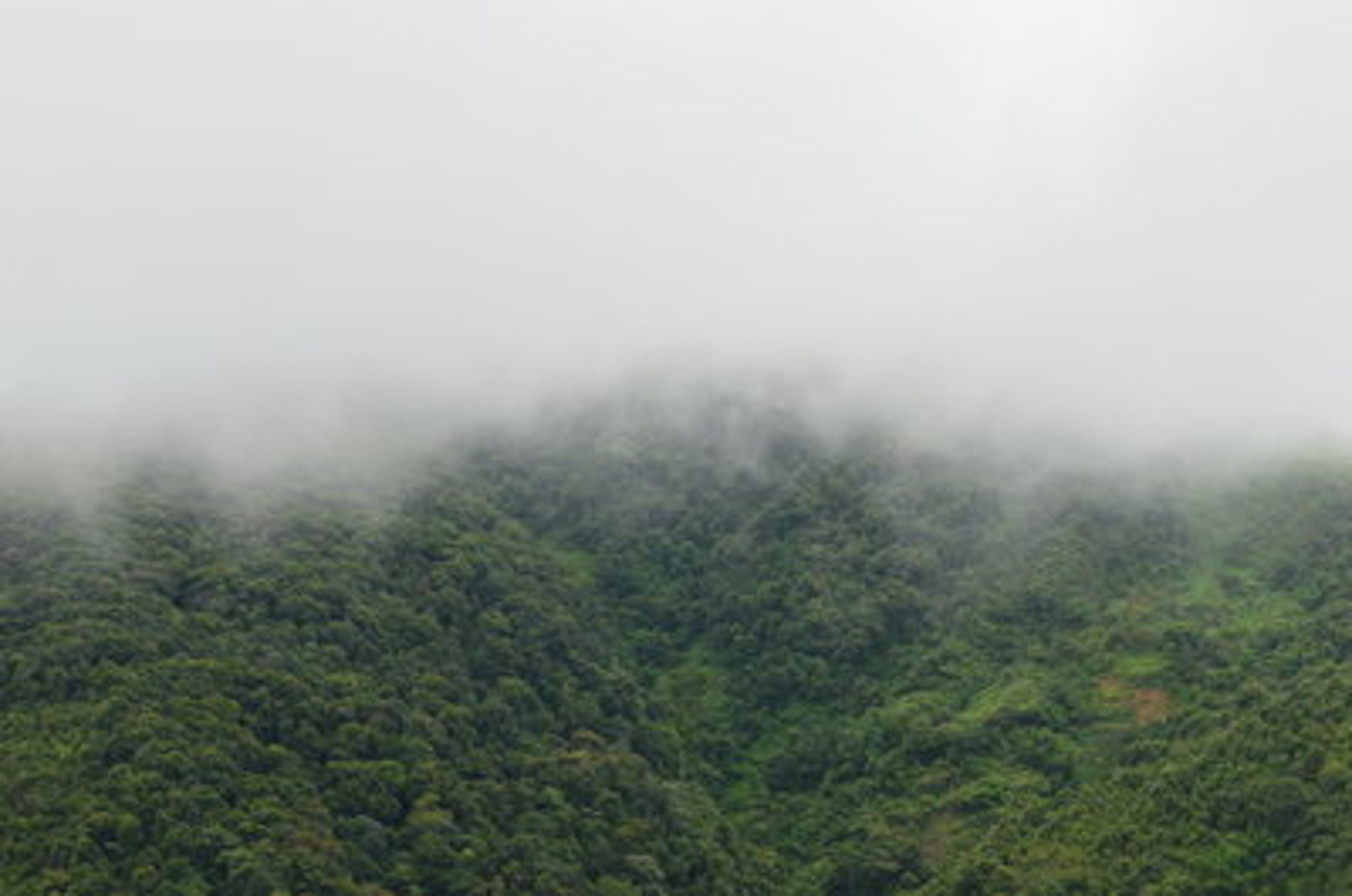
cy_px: 448
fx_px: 3092
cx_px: 676
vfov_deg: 16.5
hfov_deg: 24.7
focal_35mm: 82
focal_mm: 55
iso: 200
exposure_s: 1/125
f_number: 11
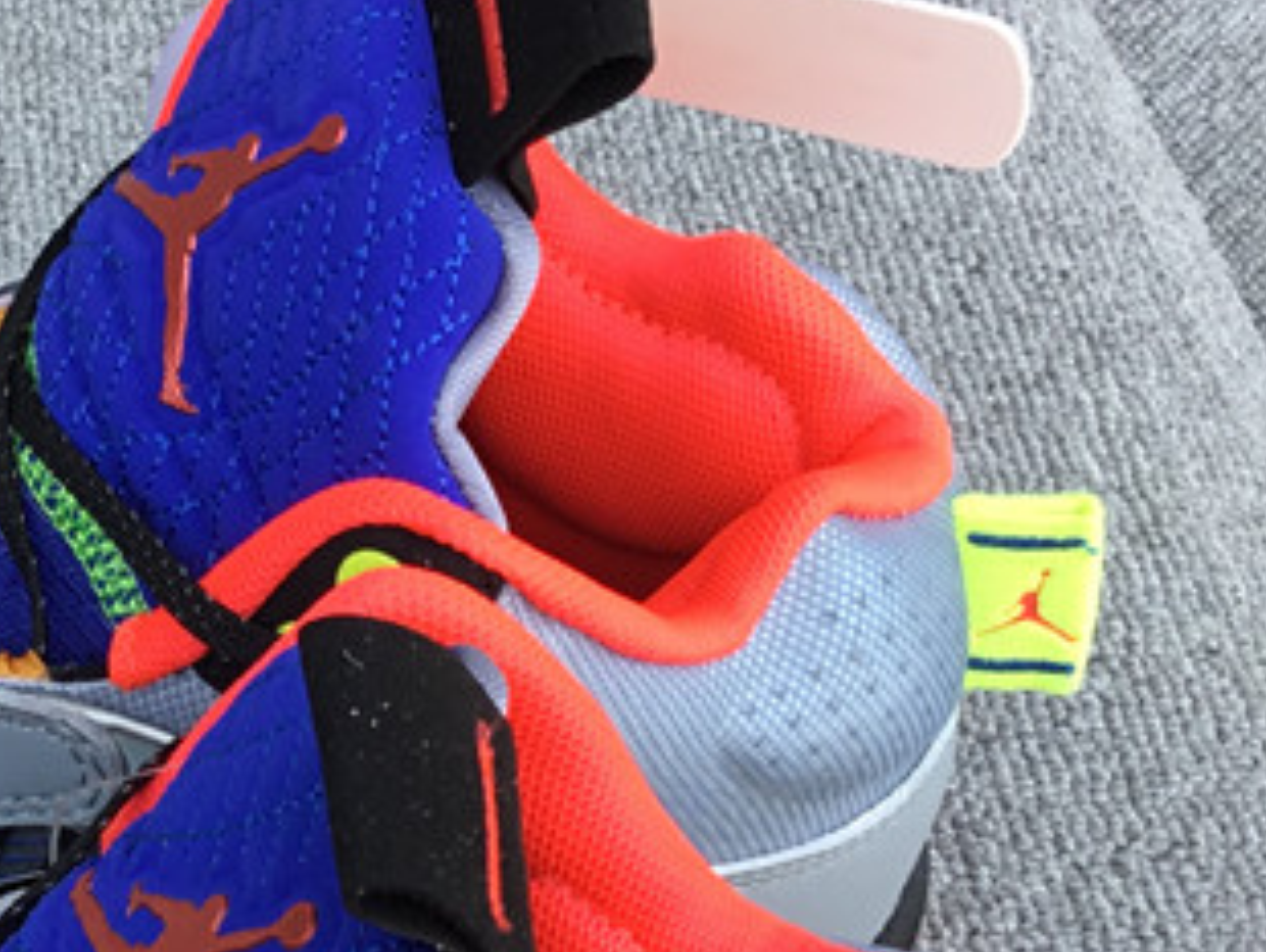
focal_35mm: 90
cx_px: -53
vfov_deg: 16.3
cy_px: 770
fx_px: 3294
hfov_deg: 20.9
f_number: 2.4
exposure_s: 1/161
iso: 25
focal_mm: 3.3
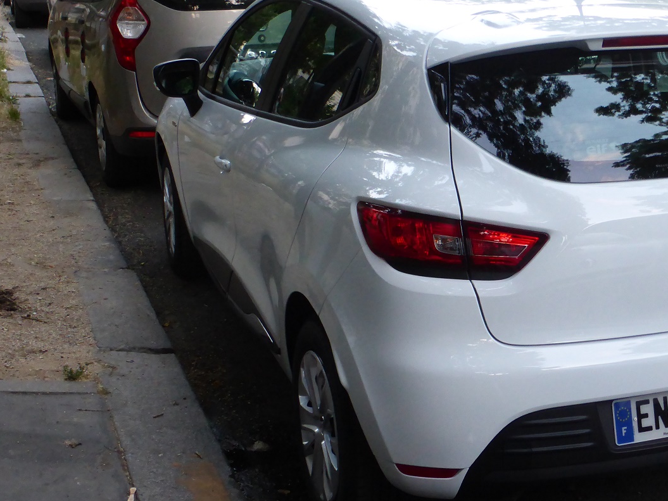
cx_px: 481
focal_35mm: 65
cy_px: 214
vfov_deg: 22.6
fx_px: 1254
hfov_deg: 29.5
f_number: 3.9
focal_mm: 6.9
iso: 400
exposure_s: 1/10
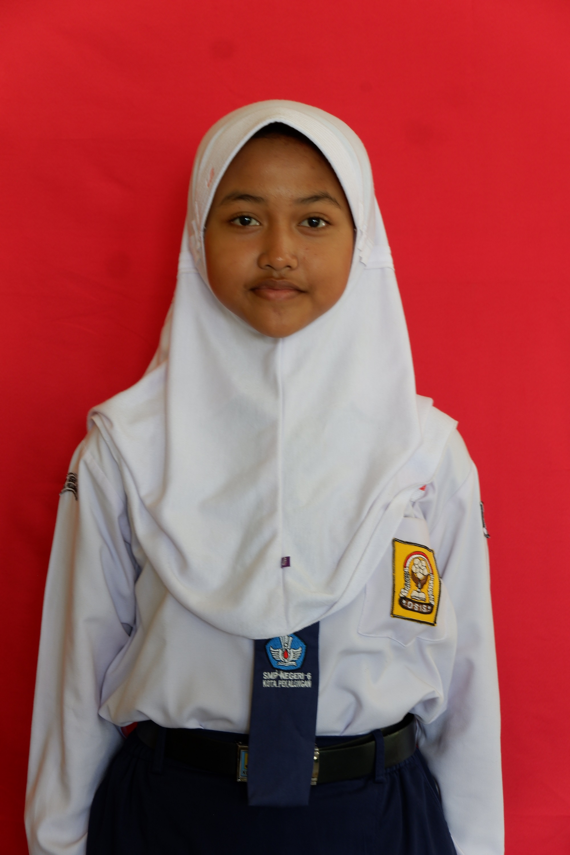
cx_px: 285
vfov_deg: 27.0
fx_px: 1781
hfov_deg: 18.2
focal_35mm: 75
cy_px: 428
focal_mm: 50
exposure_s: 1/7
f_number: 5.6
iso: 200
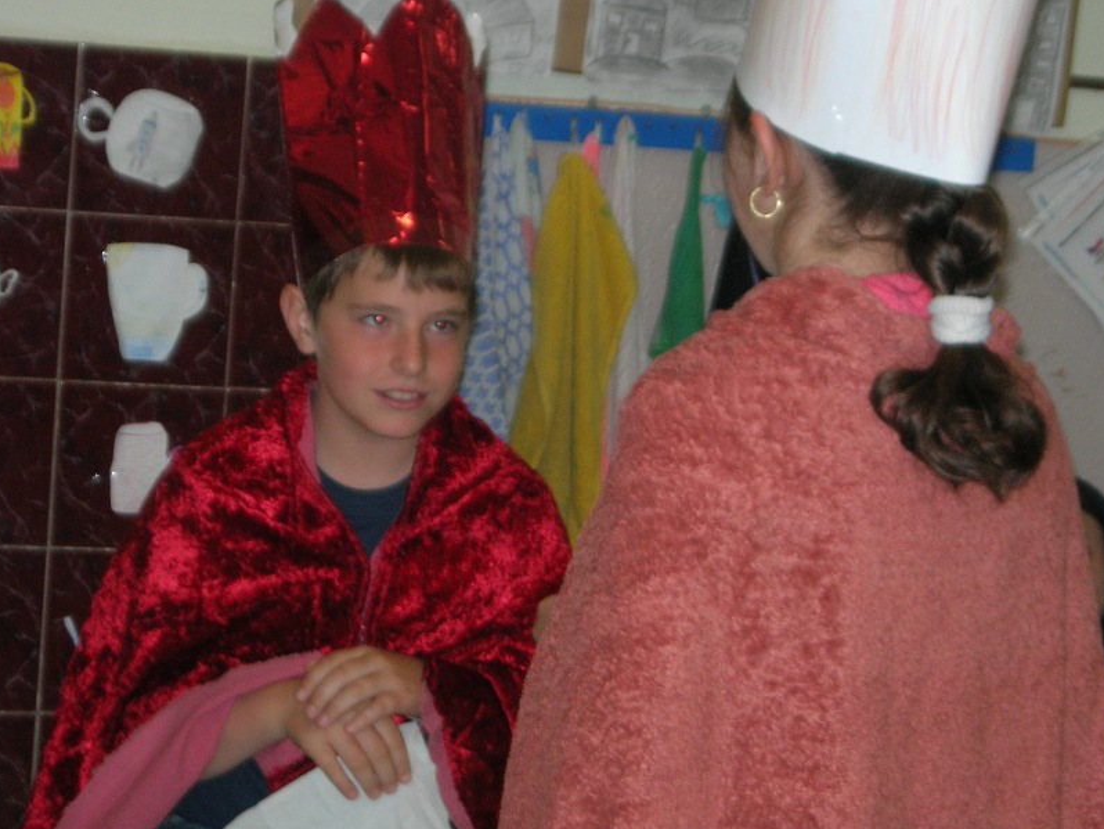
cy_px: 403
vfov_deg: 12.7
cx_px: 596
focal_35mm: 117
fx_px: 3733
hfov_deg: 16.8
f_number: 4.6
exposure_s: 1/60.1
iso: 112
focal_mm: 21.3
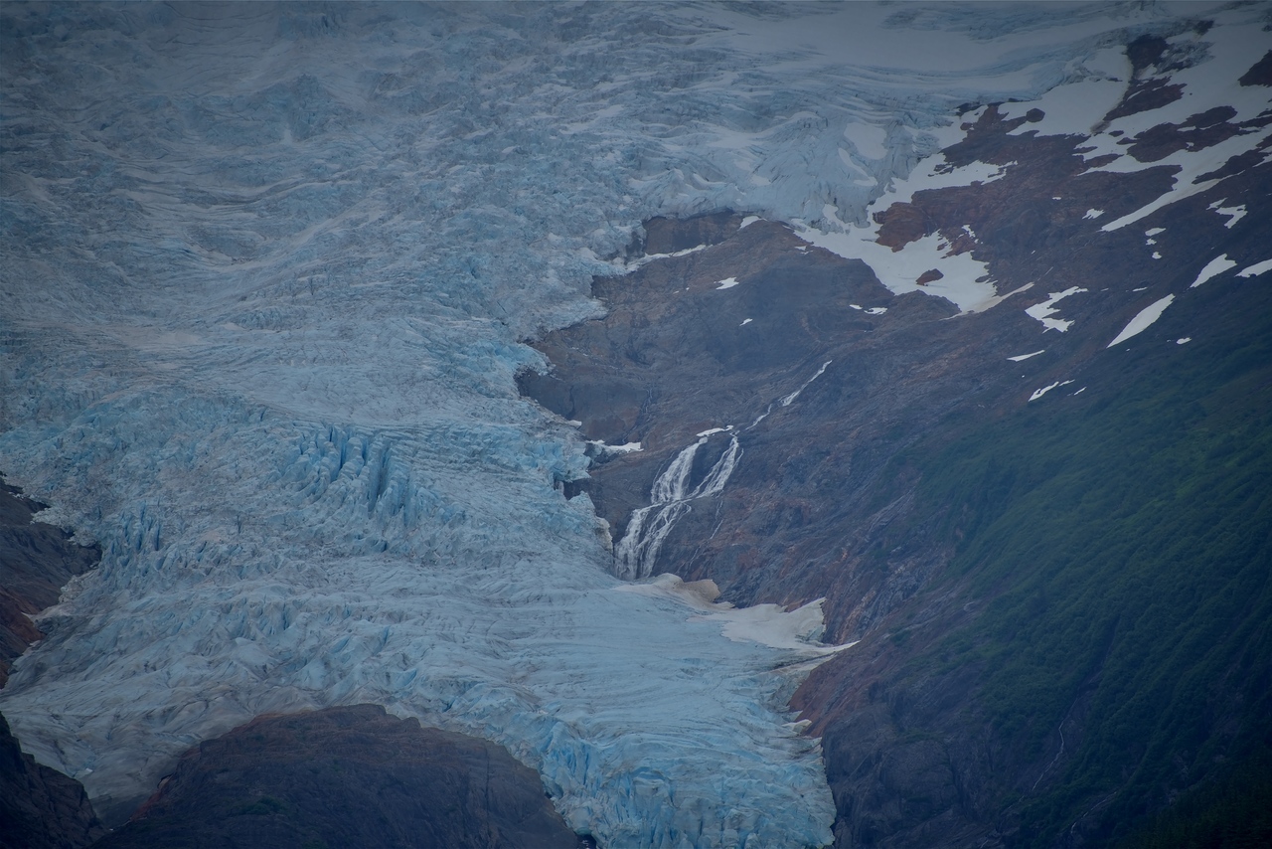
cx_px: 636
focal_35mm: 300
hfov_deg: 6.9
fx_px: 10602
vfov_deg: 4.6
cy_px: 424
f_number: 5.6
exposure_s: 1/640
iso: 110
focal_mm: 300
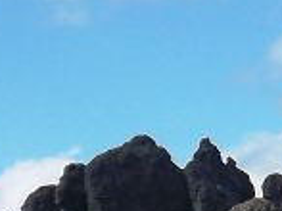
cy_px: 163
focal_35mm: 264
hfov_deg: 7.4
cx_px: 355
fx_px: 2149
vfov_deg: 5.6
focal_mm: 7.8
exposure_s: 1/600
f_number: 4.5
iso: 80
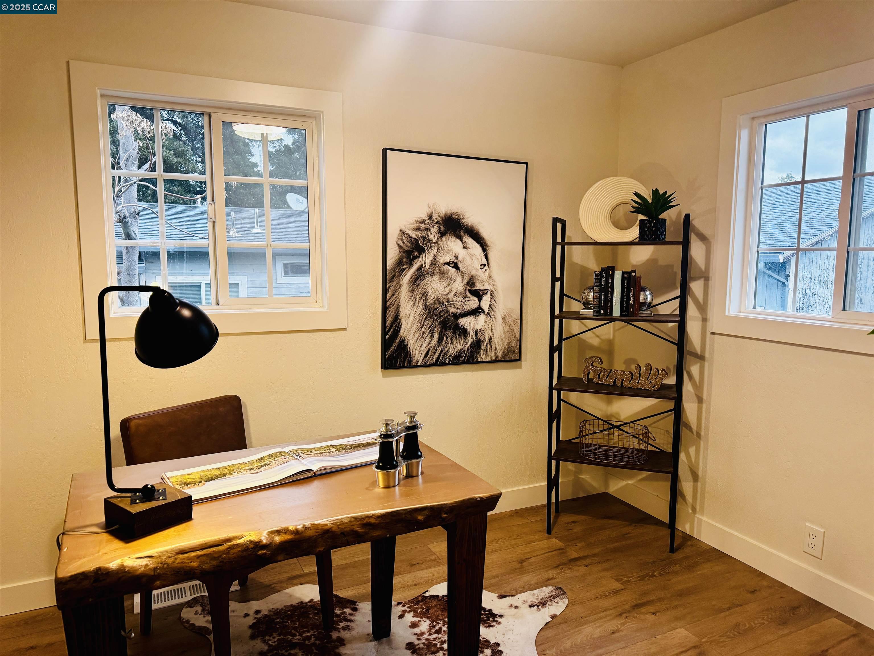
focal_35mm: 24
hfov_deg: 71.6
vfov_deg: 56.8
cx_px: 437
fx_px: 606
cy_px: 328
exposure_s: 1/120
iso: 200
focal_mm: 6.76
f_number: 1.78
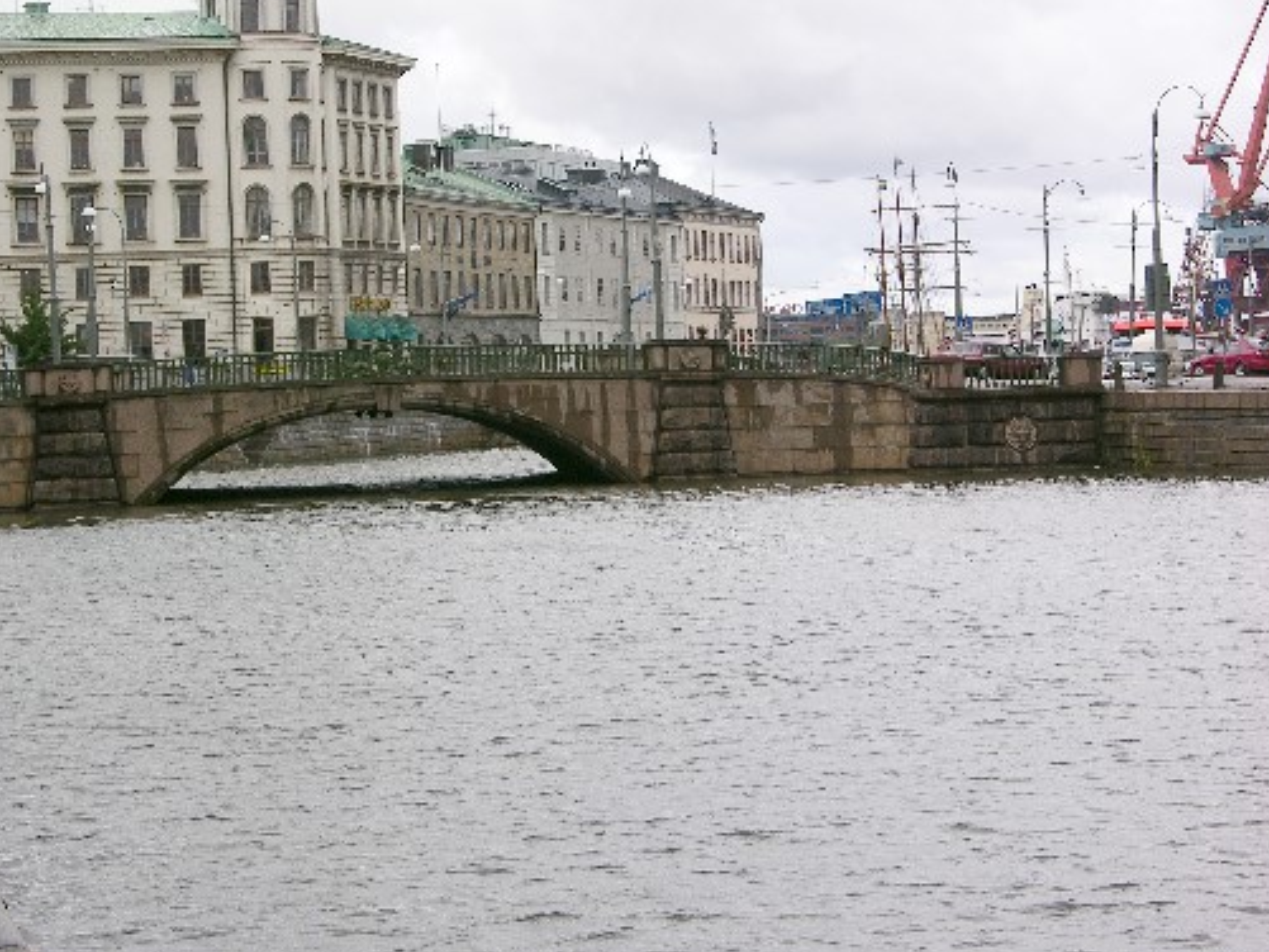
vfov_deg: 13.6
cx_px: 551
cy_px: 410
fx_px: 3997
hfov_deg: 18.0
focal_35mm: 109
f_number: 5
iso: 50
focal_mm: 23.7
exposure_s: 1/121
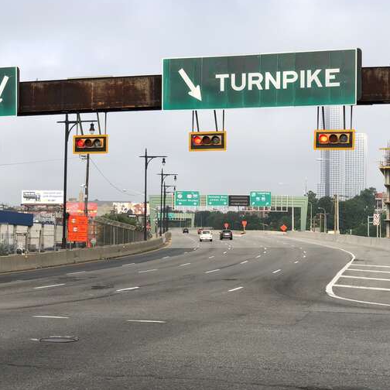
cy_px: 214
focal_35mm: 70
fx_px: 892
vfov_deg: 24.6
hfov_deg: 24.6
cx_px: 147
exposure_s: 1/540
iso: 16
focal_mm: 6
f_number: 2.4
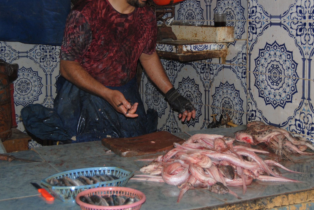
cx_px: 149
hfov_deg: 30.9
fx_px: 568
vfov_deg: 20.9
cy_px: 73
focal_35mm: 65
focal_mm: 32
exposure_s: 1/60
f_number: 4.5
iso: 200
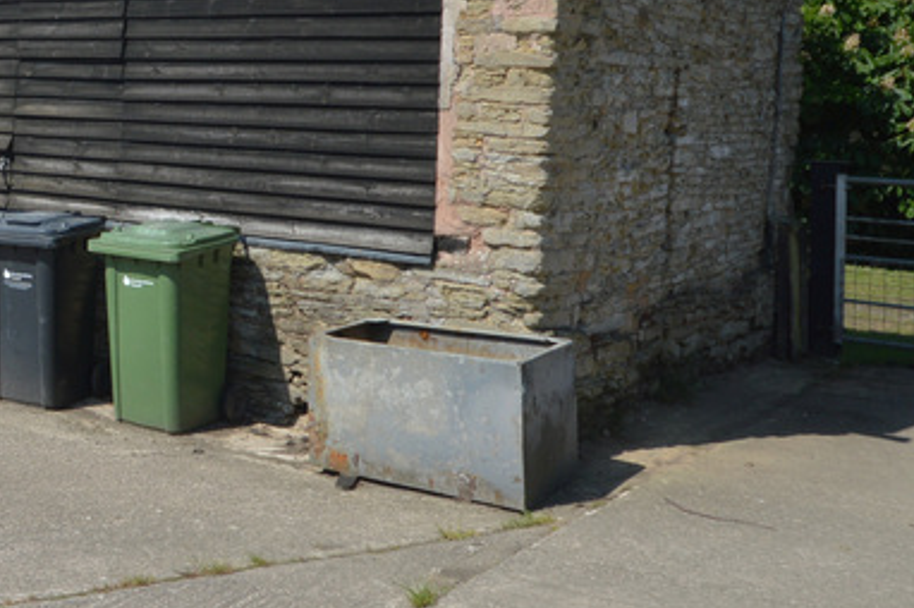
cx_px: -181
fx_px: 1294
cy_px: 77
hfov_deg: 32.3
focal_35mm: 51
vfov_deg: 25.7
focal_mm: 12
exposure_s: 1/320
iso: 100
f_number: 9
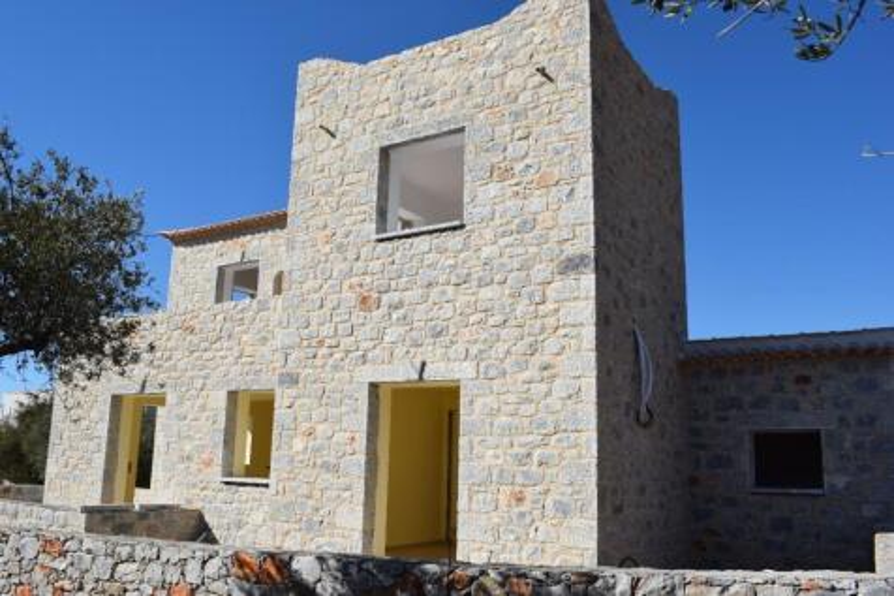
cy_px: 298
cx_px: 447
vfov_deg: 43.6
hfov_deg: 61.9
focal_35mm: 30
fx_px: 745
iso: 200
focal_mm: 20
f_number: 11
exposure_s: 1/500
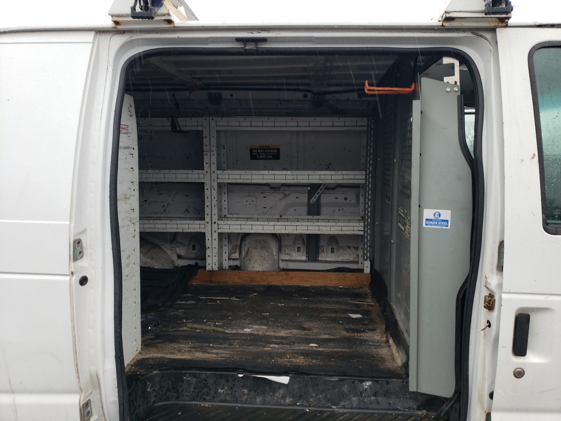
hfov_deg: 67.3
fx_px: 421
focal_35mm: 26
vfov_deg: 53.1
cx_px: 280
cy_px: 210
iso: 50
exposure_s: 1/119
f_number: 1.5
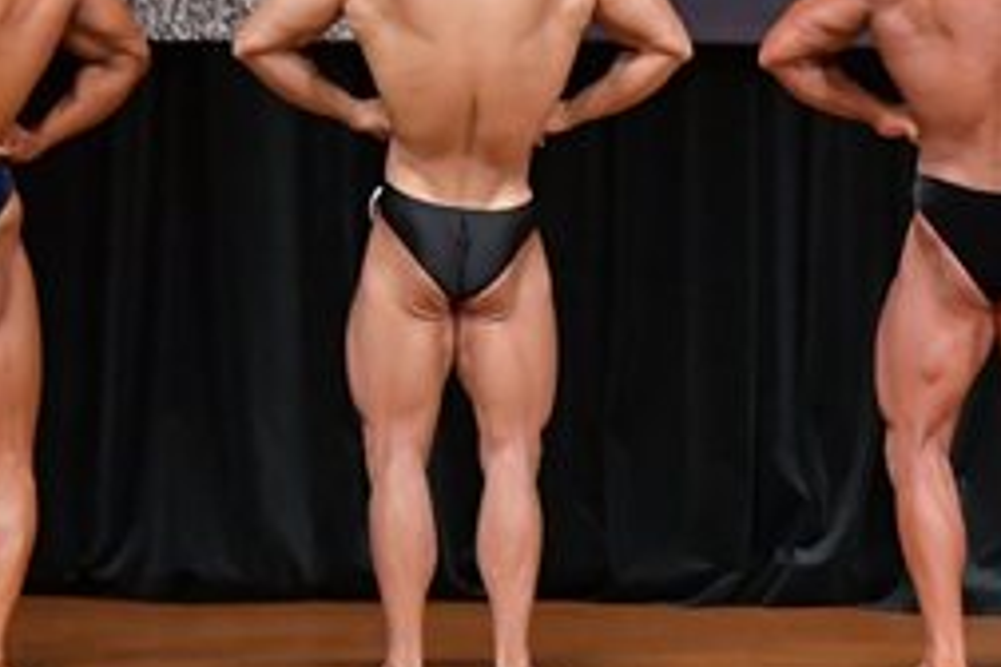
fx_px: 12817
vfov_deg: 3.0
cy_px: 95
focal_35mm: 461
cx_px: 999
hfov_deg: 4.5
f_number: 5.6
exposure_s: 1/400
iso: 5000
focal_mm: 100
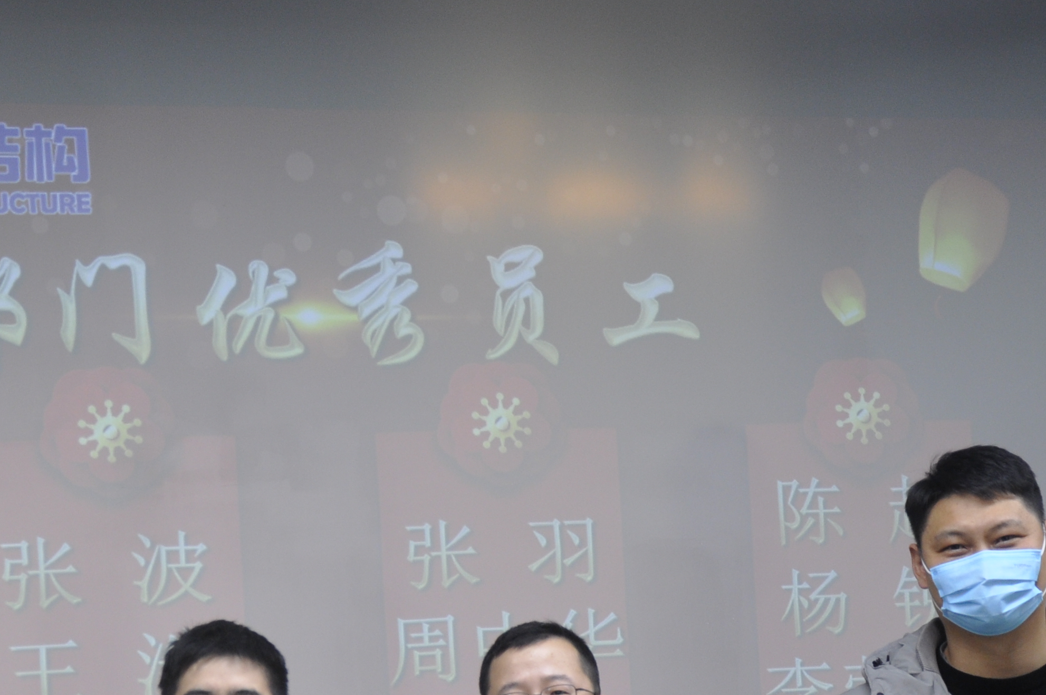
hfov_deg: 24.6
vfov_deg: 16.4
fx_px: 2353
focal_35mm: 81
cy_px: 710
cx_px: 181
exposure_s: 1/20
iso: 400
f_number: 4.5
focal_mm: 25
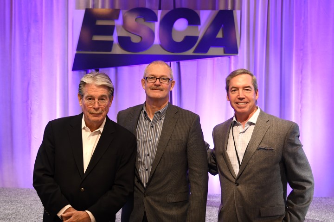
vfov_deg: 23.8
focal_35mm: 57
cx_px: 167
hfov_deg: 35.1
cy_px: 111
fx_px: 529
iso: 1600
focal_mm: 38
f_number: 4
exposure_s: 1/60
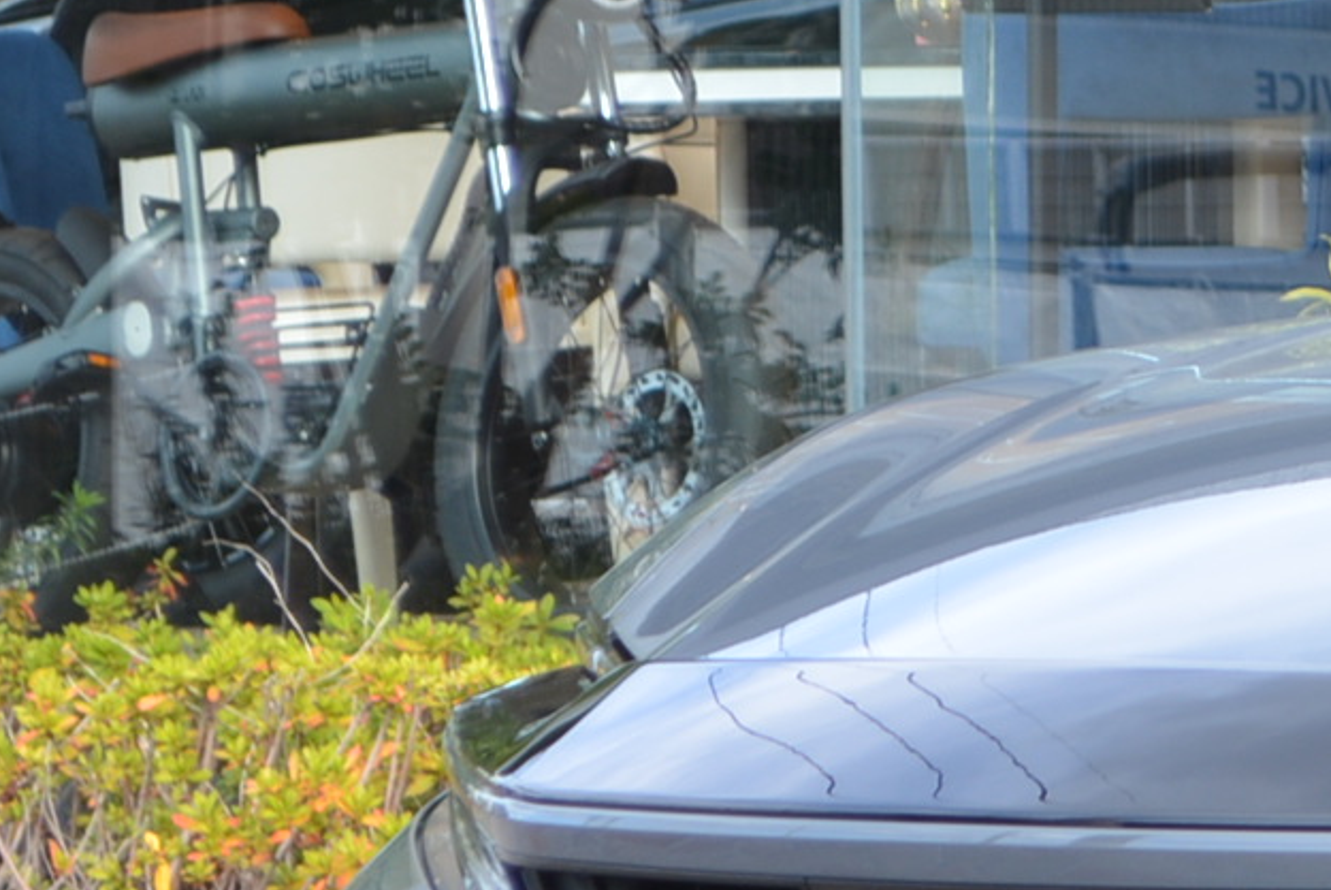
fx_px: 14628
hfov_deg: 5.1
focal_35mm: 395
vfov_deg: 3.5
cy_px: 685
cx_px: 3037
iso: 100
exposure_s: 1/50
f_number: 5.6
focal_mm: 55
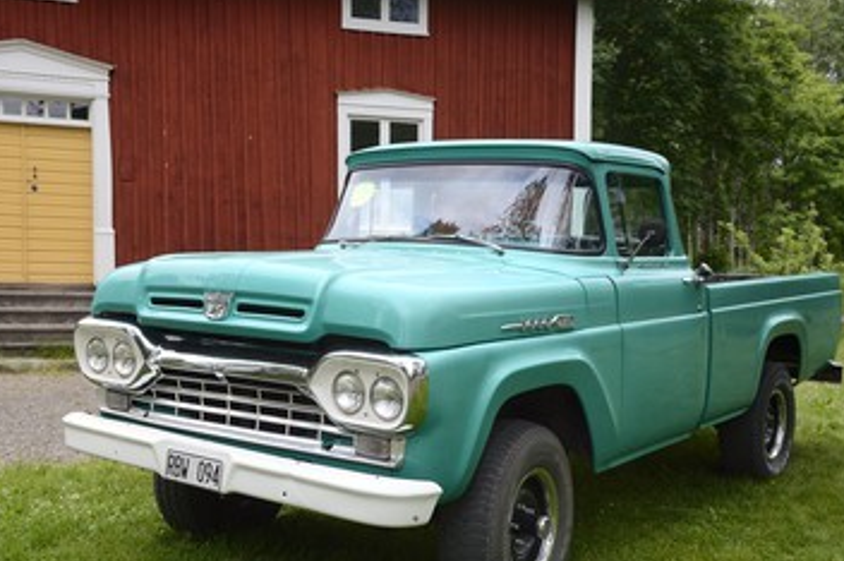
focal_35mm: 43
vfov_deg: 31.1
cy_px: 321
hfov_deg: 45.5
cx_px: 410
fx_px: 1007
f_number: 8
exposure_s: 1/250
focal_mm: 36
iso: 800
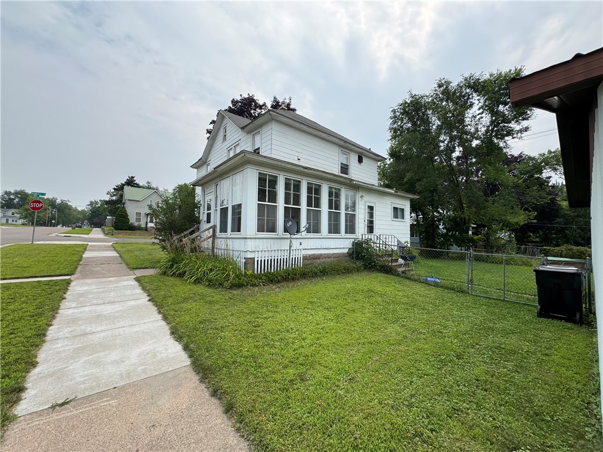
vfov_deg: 85.7
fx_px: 244
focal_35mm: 14
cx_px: 302
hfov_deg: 102.1
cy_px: 226
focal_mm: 2.22
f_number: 2.2
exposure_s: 1/899
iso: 50
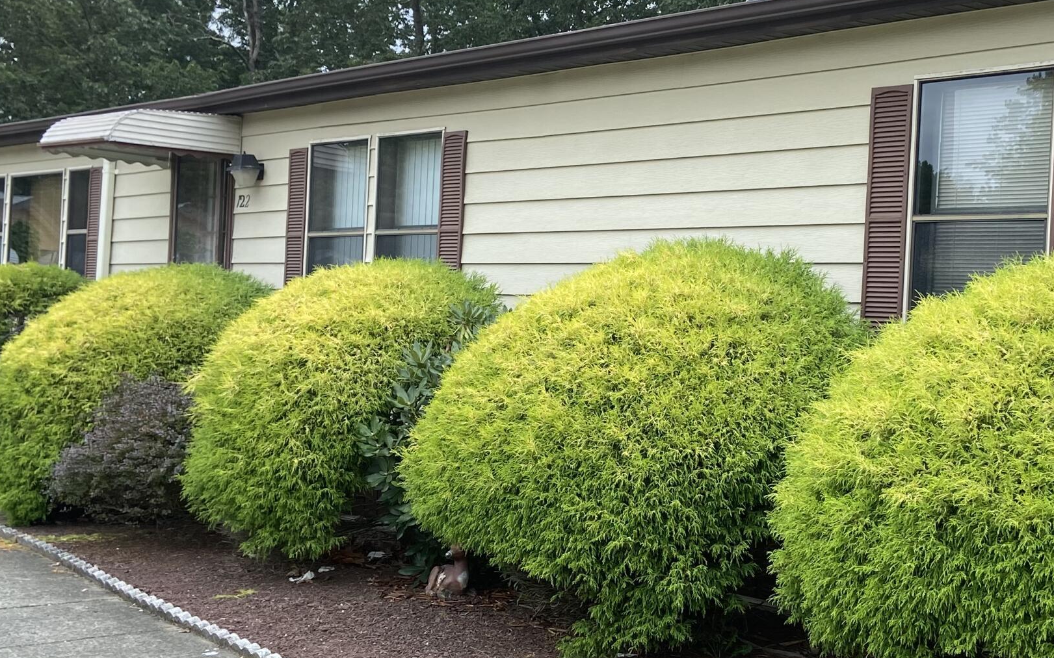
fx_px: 1465
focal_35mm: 51
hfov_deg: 39.2
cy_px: 327
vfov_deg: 25.3
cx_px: 678
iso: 32
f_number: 1.8
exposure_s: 1/919
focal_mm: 4.25
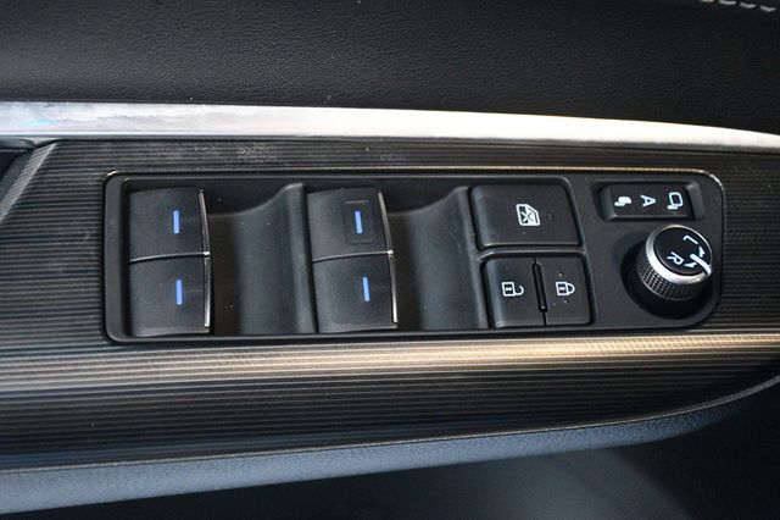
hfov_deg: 28.1
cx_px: 390
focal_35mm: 72
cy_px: 260
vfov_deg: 18.9
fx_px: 1559
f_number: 4.5
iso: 7200
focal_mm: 48
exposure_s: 1/60
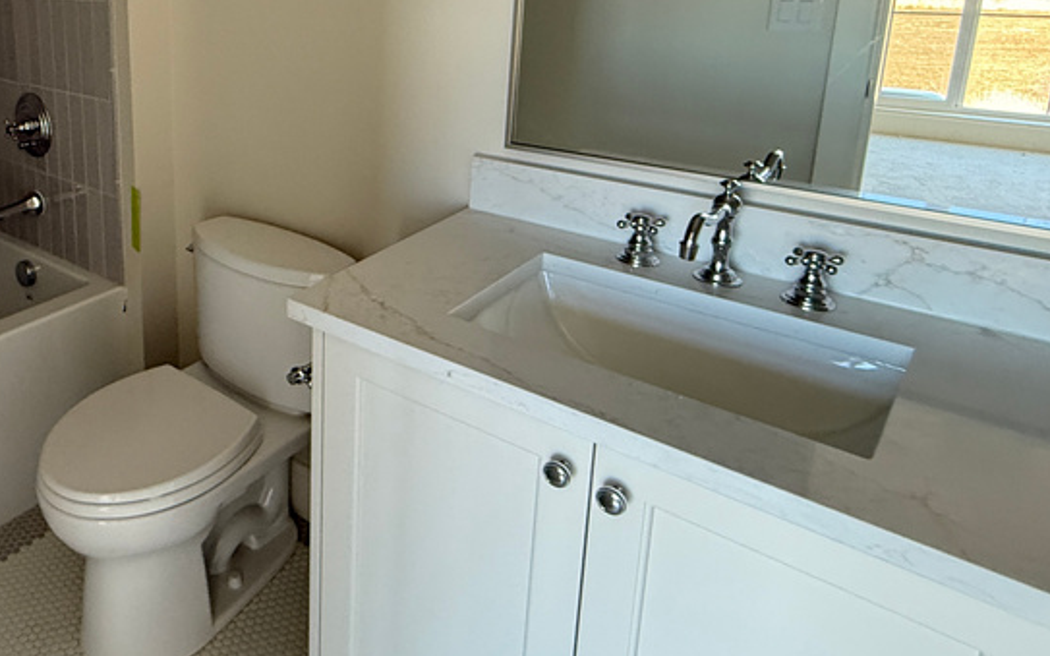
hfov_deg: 58.7
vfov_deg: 42.3
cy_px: 120
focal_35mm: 28
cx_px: 143
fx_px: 801
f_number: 2.2
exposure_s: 1/60
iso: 400
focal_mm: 2.22
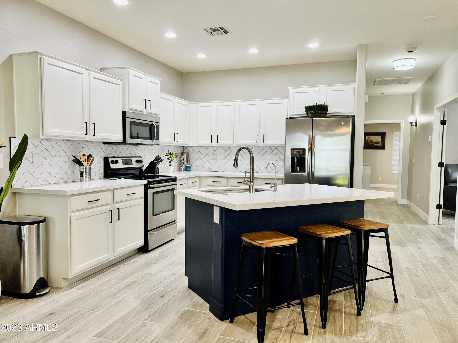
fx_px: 344
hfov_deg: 67.3
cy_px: 172
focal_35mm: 26
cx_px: 229
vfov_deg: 53.1
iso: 125
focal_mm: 5.7
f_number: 1.5
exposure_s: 1/120
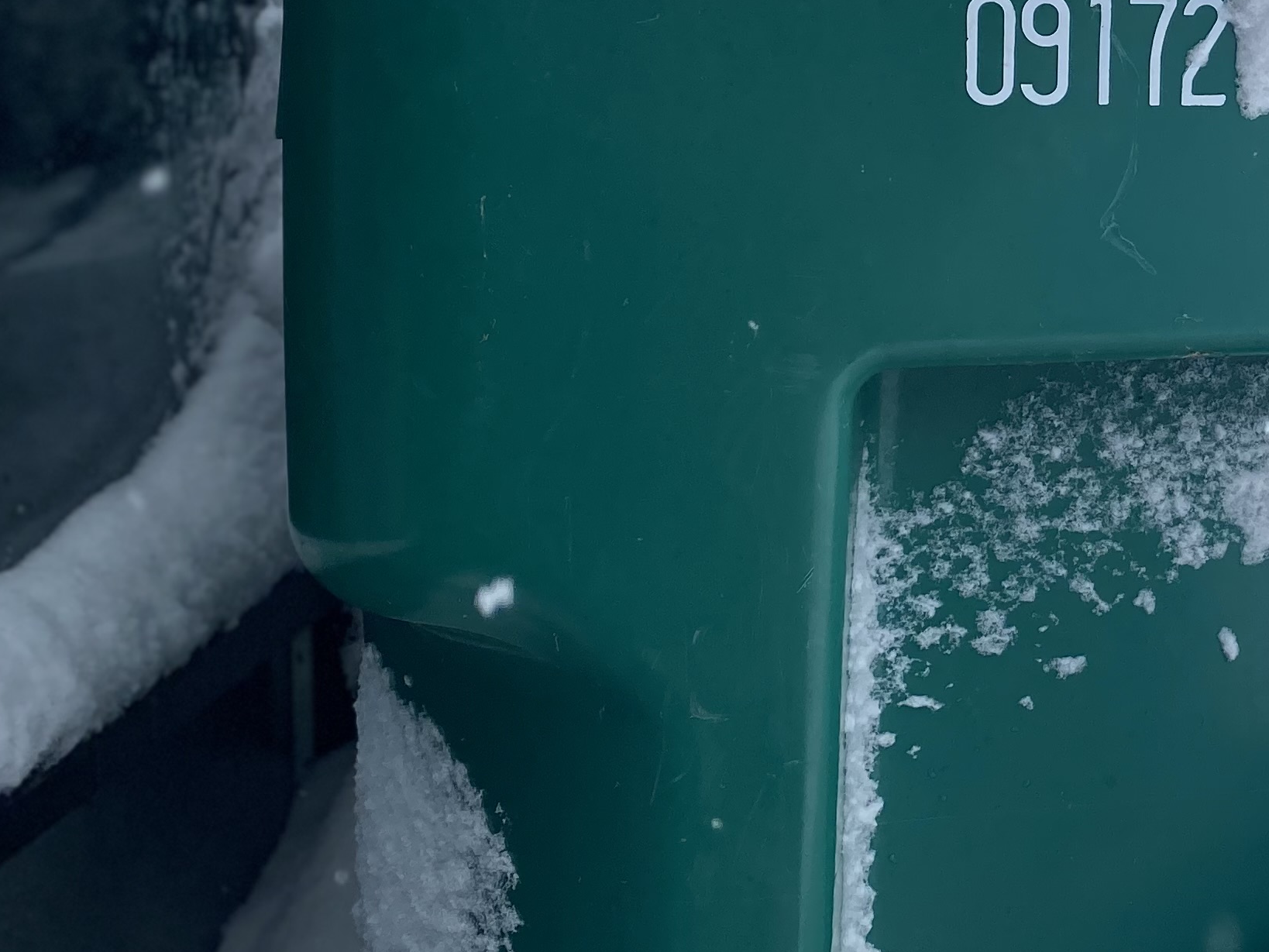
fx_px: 2347
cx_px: 1455
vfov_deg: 22.3
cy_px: 50
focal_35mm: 64
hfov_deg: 27.3
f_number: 1.8
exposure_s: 1/1377
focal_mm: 4.25
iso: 32
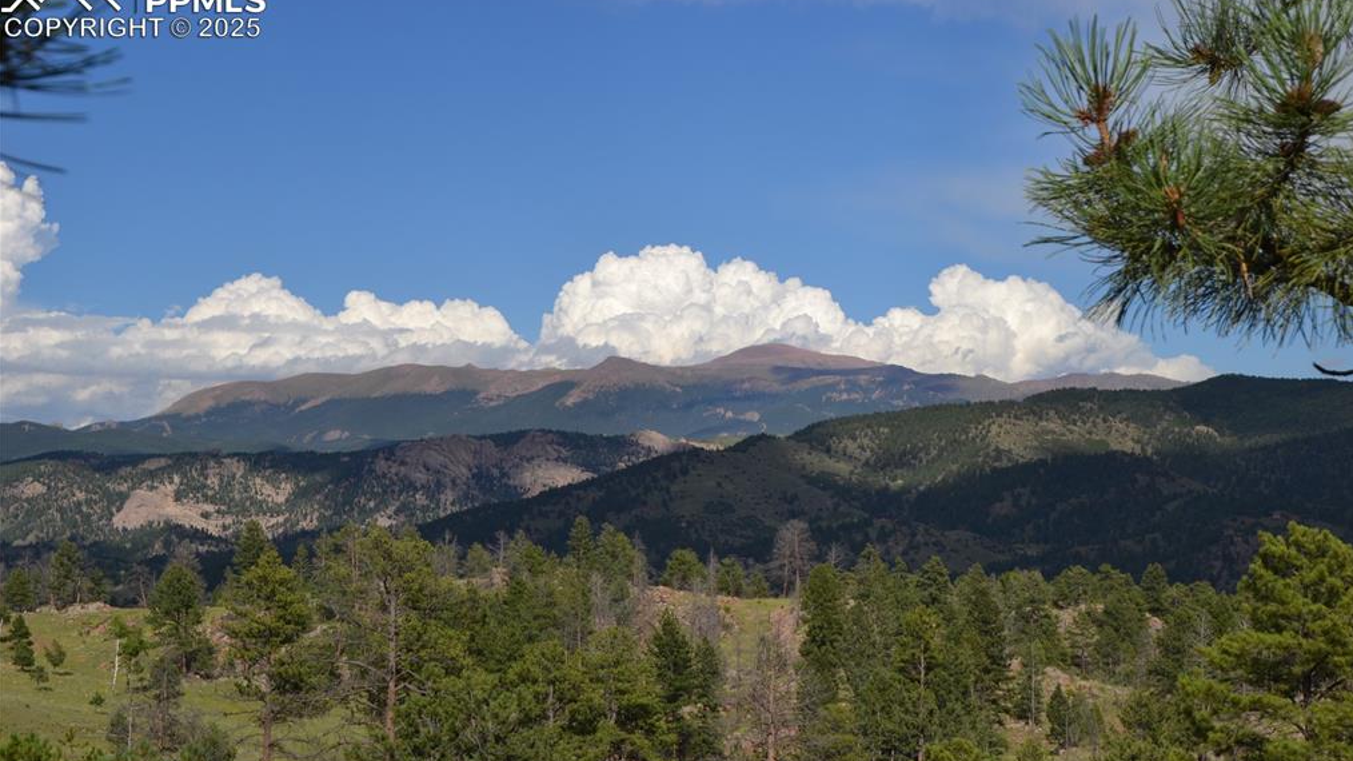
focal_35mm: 73
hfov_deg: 29.0
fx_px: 2619
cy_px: 419
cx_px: 682
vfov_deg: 16.5
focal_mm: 46
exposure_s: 1/400
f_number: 10
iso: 100
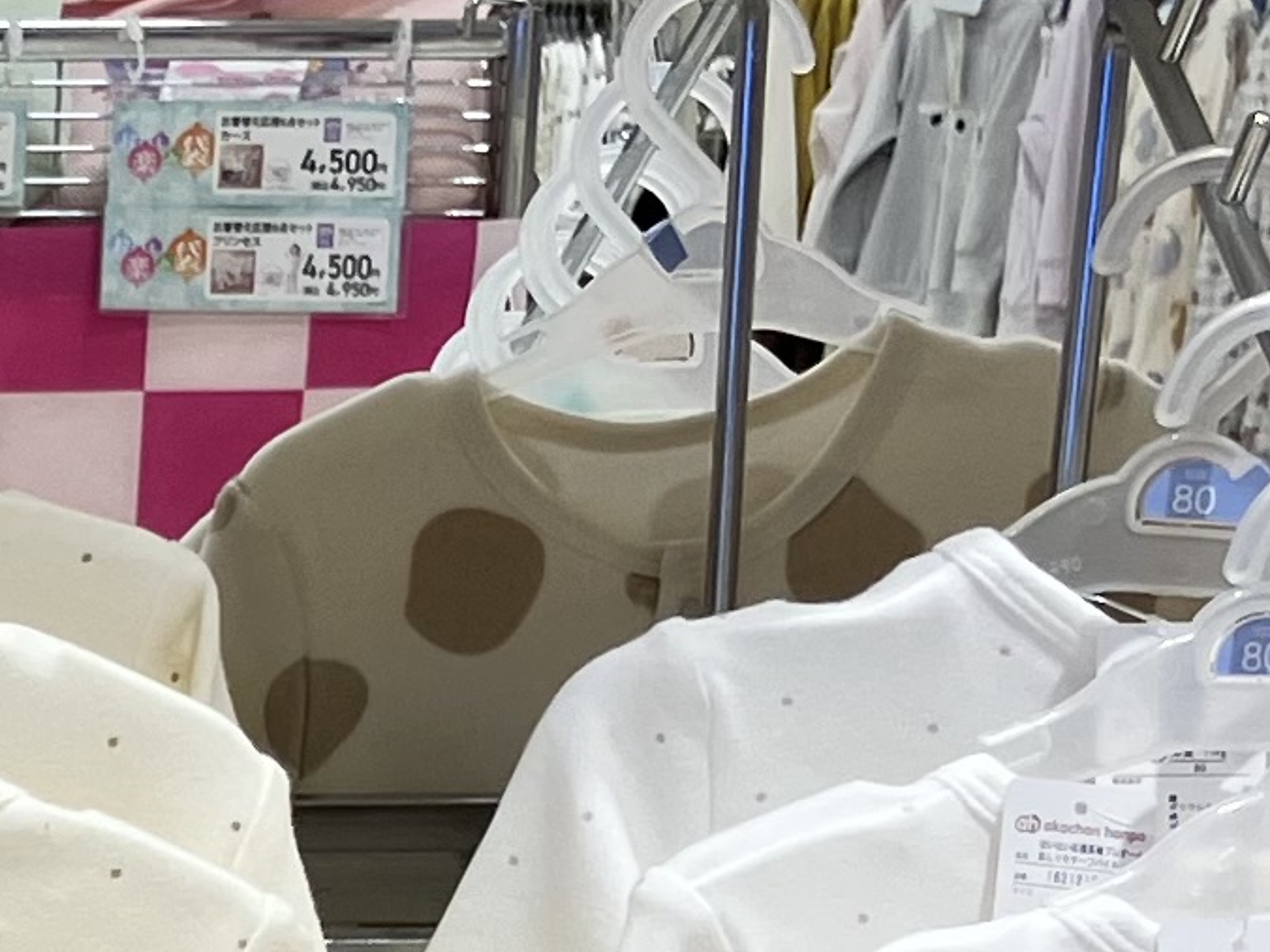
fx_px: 6127
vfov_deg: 8.7
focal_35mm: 167
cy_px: 1296
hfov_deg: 11.0
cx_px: -1110
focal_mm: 3.99
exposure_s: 1/100
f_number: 1.8
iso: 25
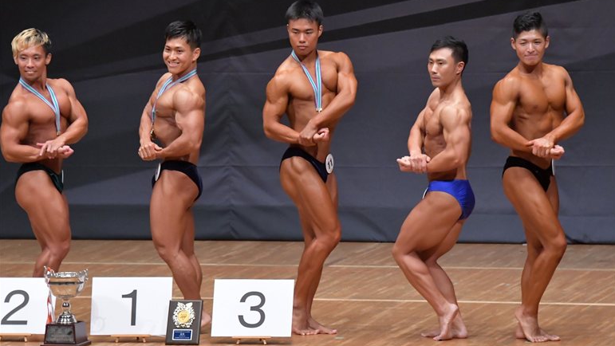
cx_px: 308
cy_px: 183
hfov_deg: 7.6
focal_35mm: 284
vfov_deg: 4.3
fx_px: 4632
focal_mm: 180
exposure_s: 1/400
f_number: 5.6
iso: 6400
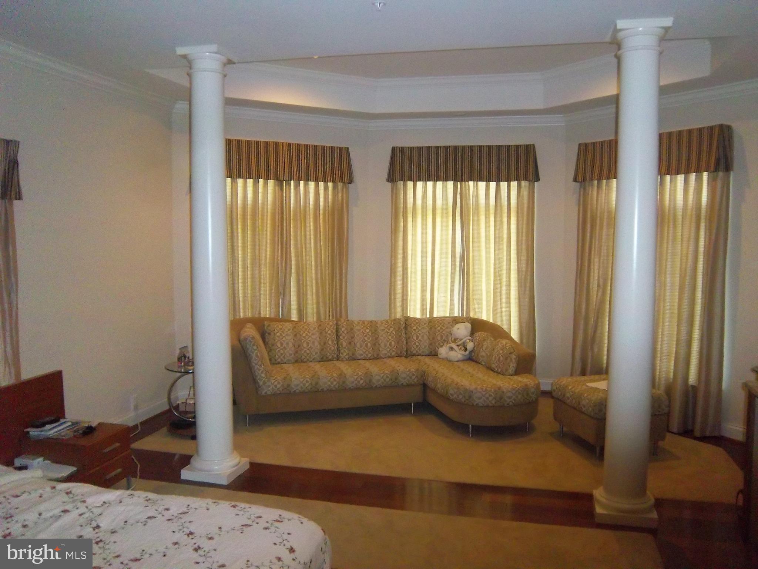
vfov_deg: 49.7
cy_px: 284
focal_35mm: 28
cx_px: 379
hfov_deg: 63.4
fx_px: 613
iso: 400
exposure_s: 1/30
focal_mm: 5.05
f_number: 3.5
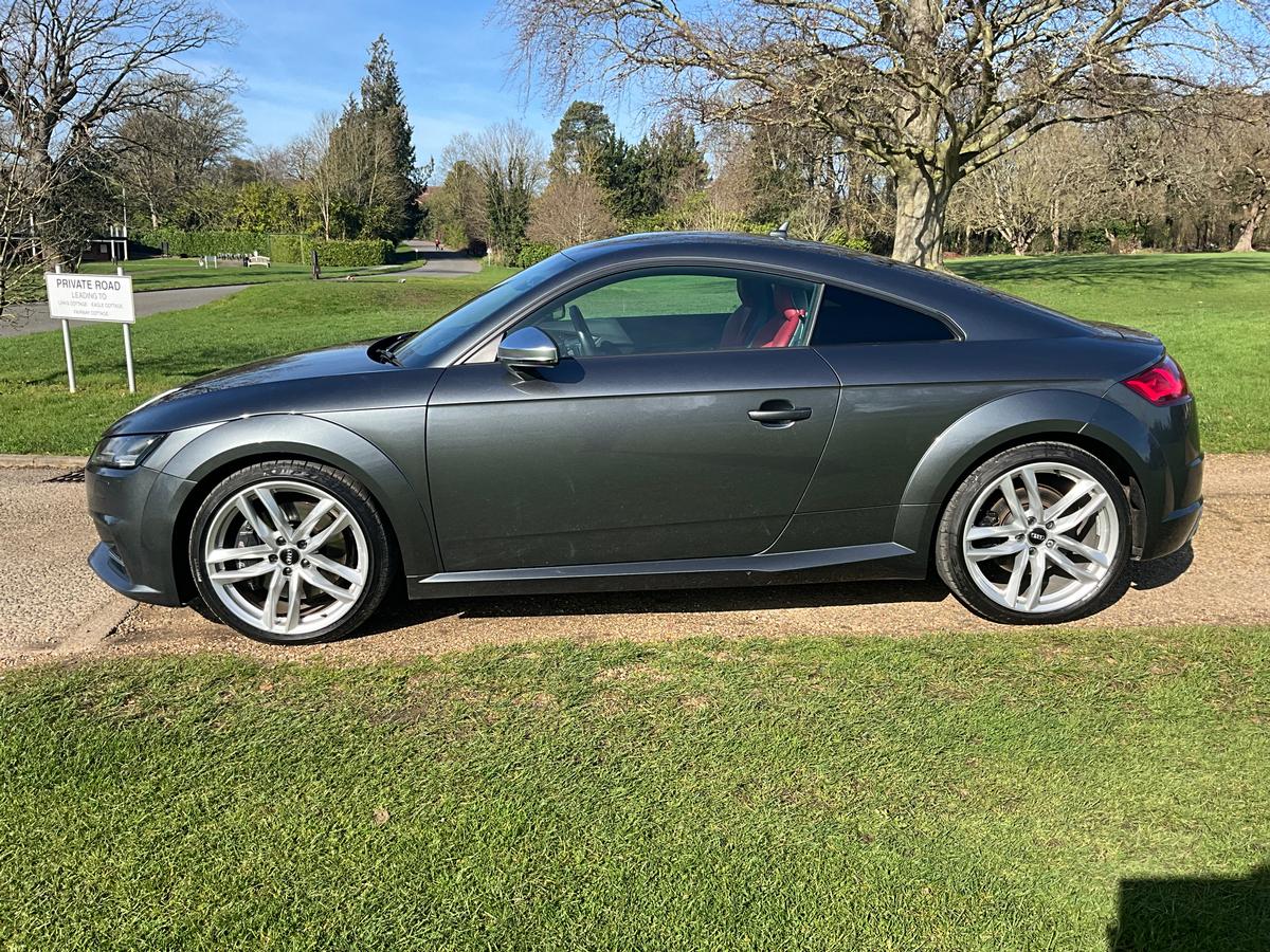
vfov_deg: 48.2
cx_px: 635
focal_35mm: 29
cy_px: 476
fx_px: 1064
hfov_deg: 61.7
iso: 25
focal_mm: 3
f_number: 1.8
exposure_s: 1/1015
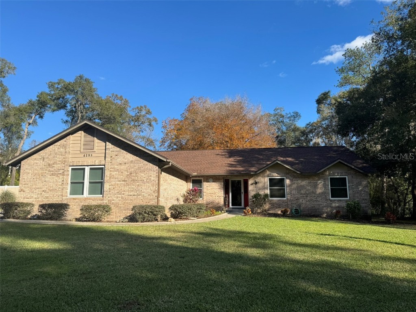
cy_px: 156
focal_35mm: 24
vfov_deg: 56.8
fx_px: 288
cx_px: 208
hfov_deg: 71.6
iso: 80
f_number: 1.78
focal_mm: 6.86
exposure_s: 1/2959
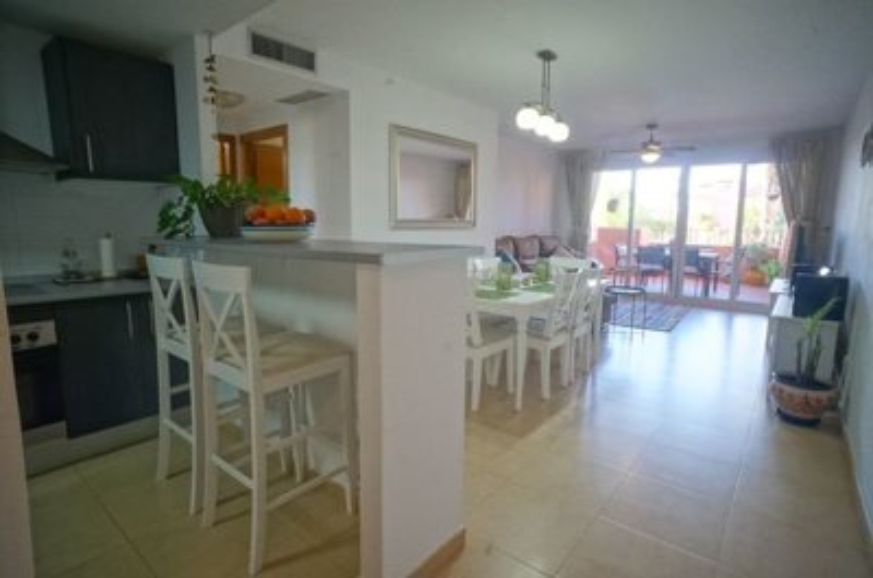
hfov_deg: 73.8
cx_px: 436
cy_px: 289
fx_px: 581
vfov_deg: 52.9
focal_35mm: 24
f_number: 16
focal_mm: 16
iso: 6400
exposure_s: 1/40
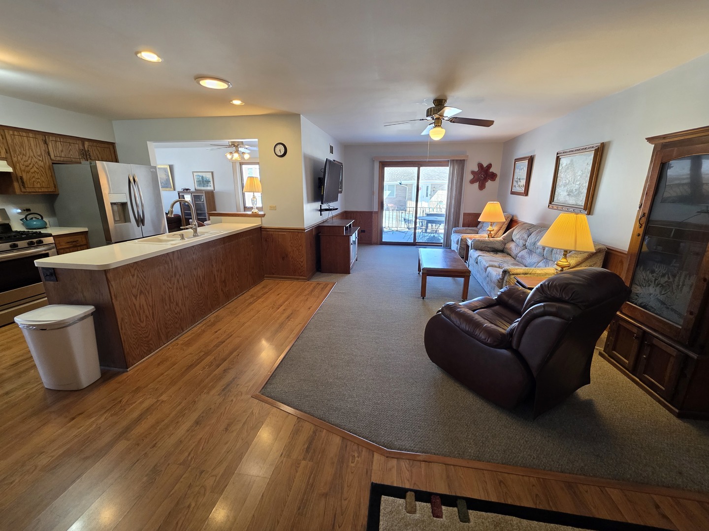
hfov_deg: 106.2
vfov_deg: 89.9
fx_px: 266
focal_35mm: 13
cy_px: 266
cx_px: 354
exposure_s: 1/120
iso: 200
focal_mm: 2.2
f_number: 1.9
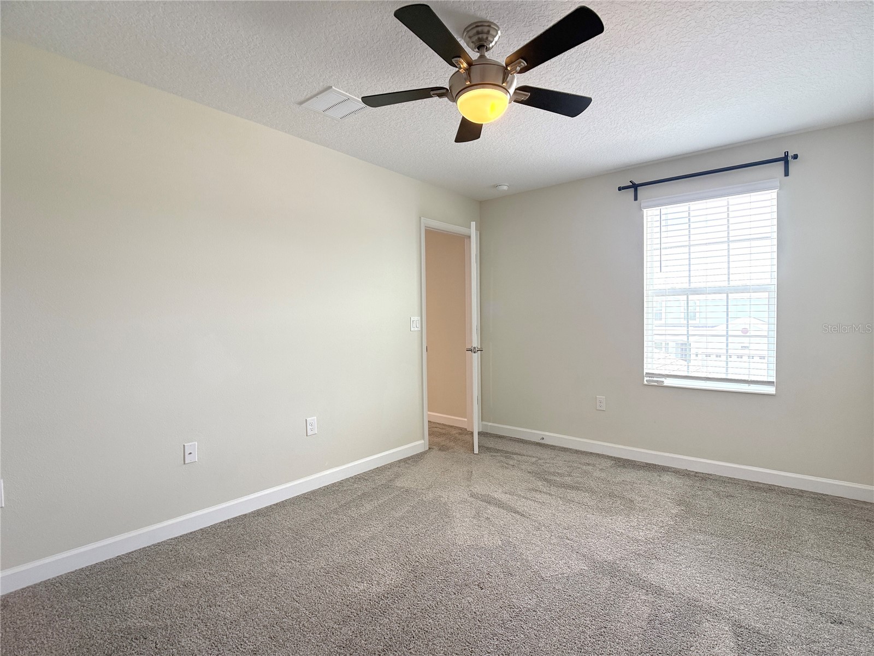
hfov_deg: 71.6
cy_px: 328
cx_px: 437
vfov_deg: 56.8
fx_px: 606
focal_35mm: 24
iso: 200
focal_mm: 6.76
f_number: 1.78
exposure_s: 1/176
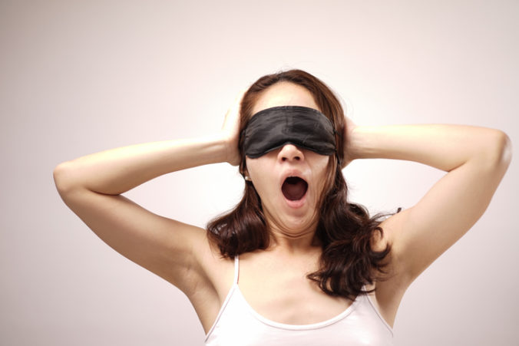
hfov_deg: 36.2
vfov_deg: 24.6
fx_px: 793
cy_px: 173
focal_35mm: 55
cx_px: 260
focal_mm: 55
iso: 50
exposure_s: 1/100
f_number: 1.8
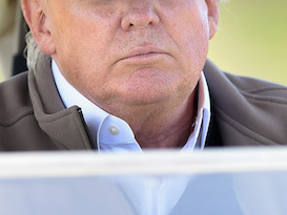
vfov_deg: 1.4
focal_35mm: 1056
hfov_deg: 1.9
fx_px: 8759
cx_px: 138
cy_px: 136
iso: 100
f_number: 2.8
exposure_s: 1/500
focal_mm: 300
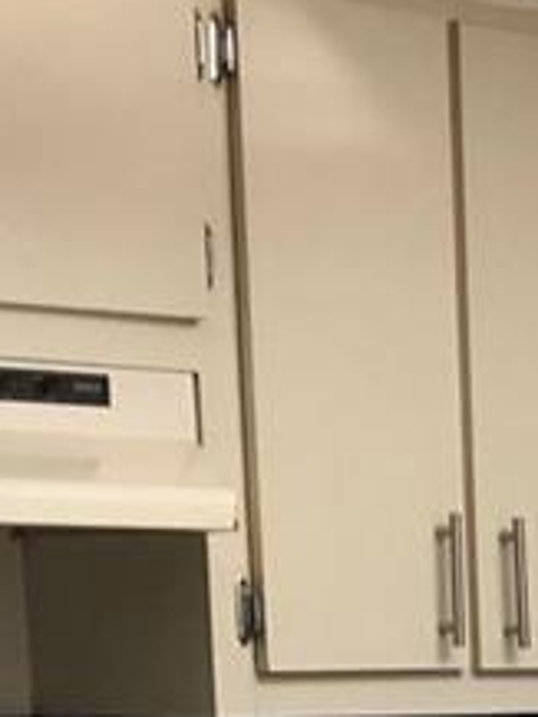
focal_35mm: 155
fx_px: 3209
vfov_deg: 11.7
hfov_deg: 9.1
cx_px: 1000
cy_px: 1325
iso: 50
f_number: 1.8
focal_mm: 4
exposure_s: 1/15
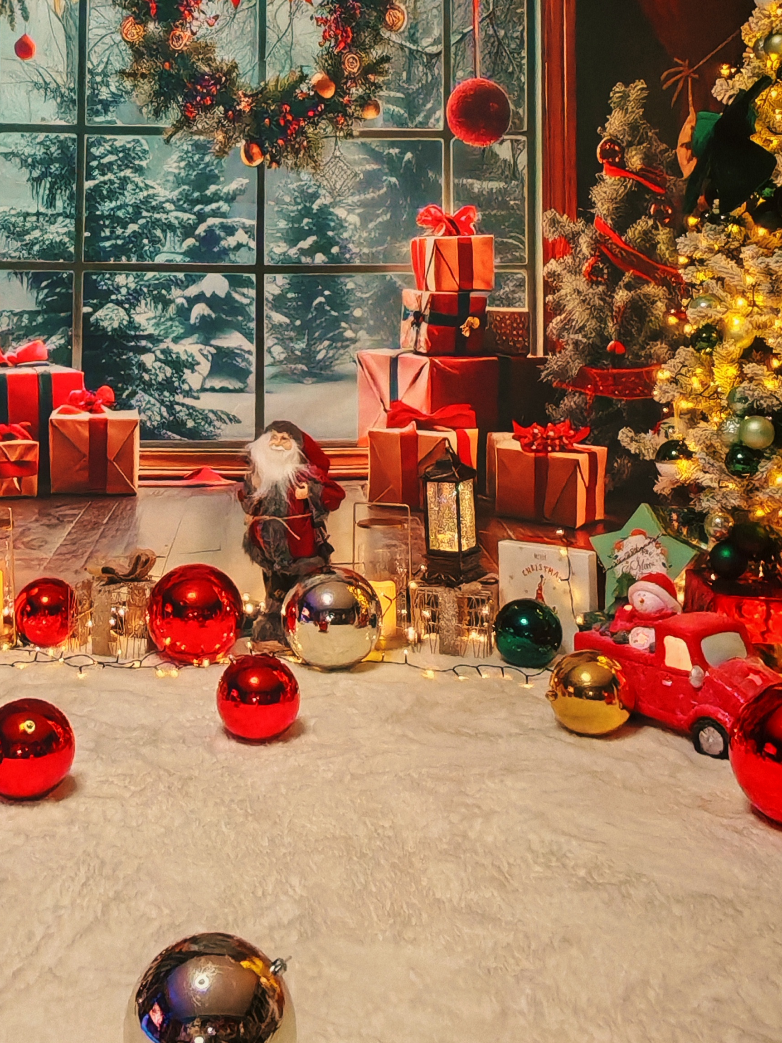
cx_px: 218
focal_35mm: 40
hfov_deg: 35.3
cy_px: 312
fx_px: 1205
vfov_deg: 45.7
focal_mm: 1.96
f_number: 2.2
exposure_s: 1/55
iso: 640
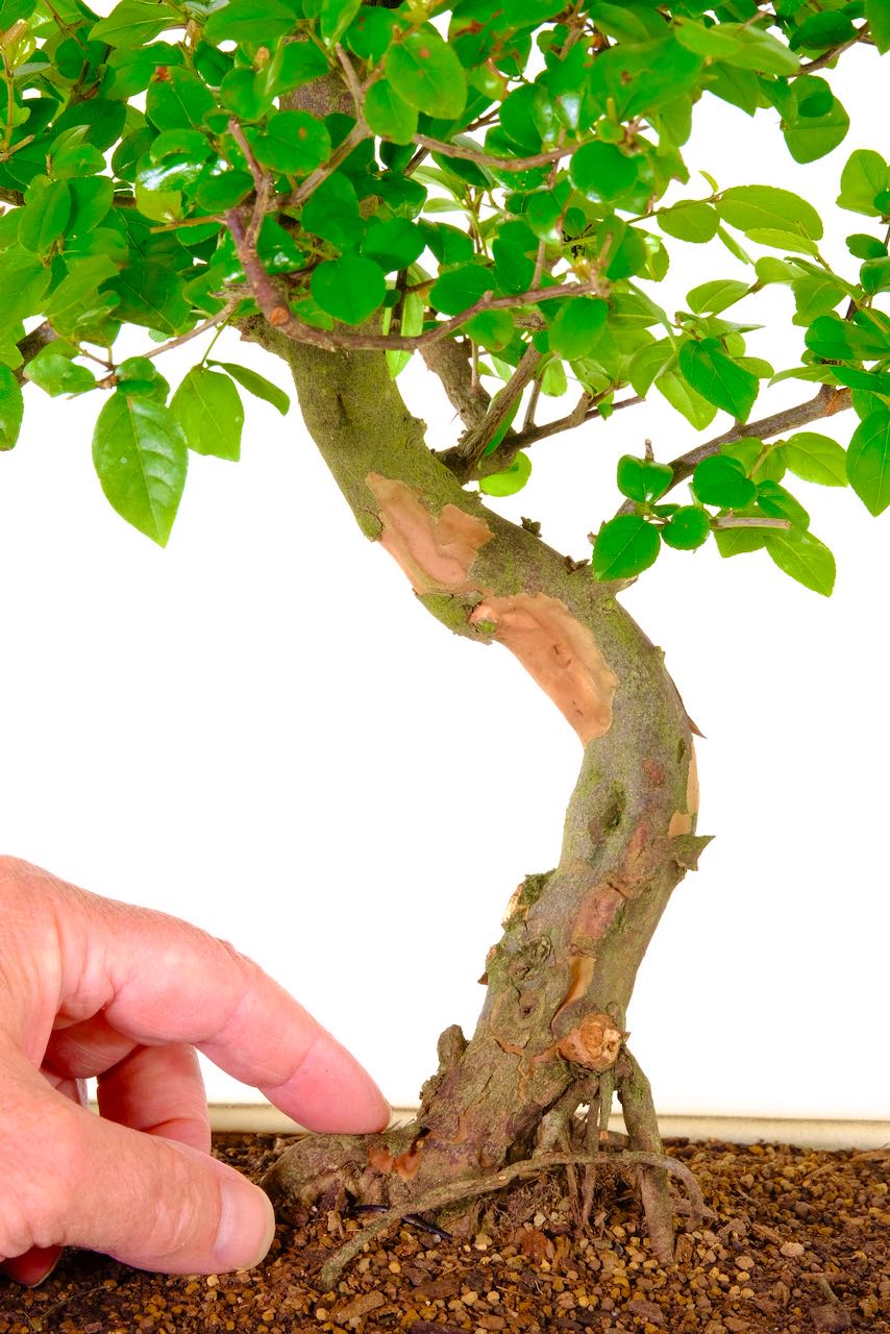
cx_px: 445
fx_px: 7116
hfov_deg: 7.2
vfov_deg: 10.7
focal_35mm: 192
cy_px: 667
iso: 800
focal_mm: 127.9
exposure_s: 1/8
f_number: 16
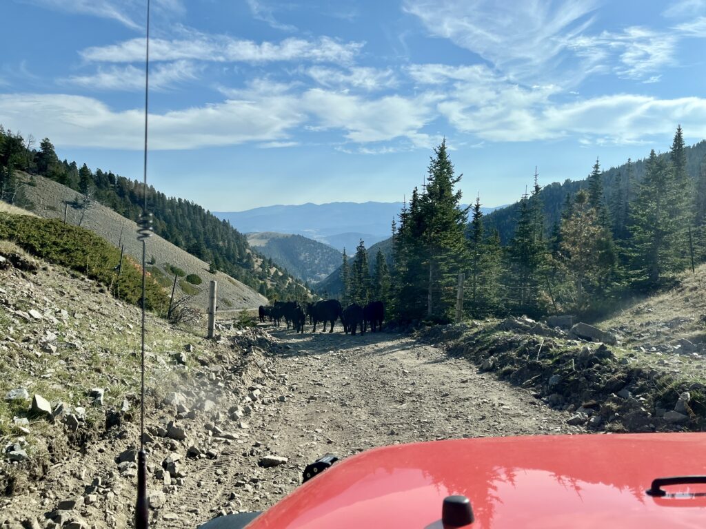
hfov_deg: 67.3
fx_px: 530
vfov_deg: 53.1
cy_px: 264
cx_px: 353
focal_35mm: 26
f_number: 1.6
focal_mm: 5.1
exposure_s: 1/4310
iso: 50
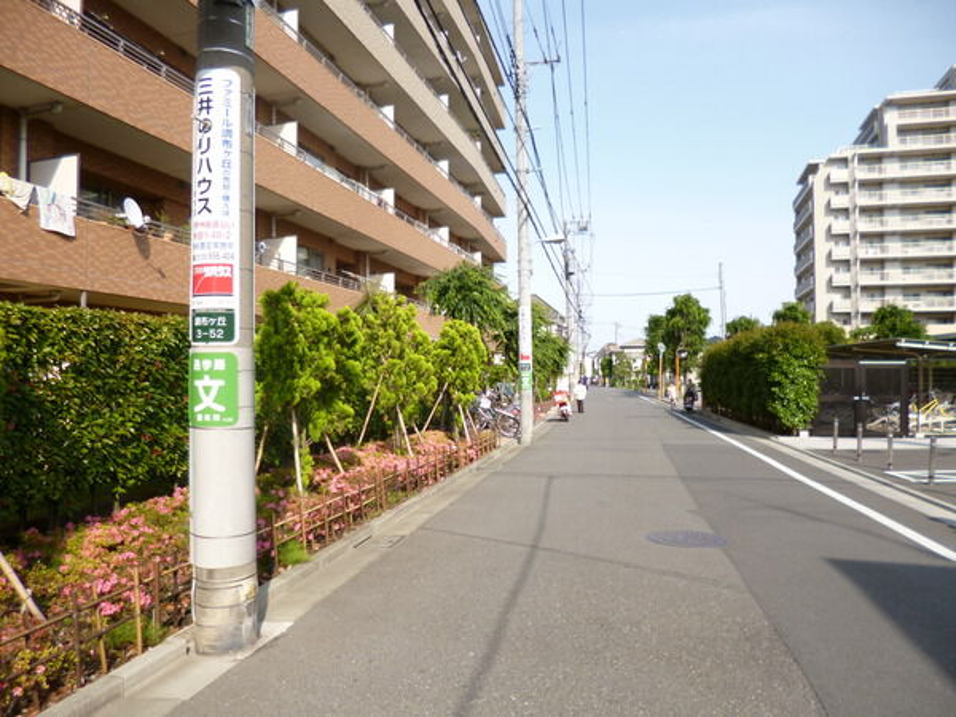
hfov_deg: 71.6
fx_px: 663
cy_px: 358
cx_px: 478
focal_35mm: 24
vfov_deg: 56.8
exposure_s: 1/800
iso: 100
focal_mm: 4.3
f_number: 2.5
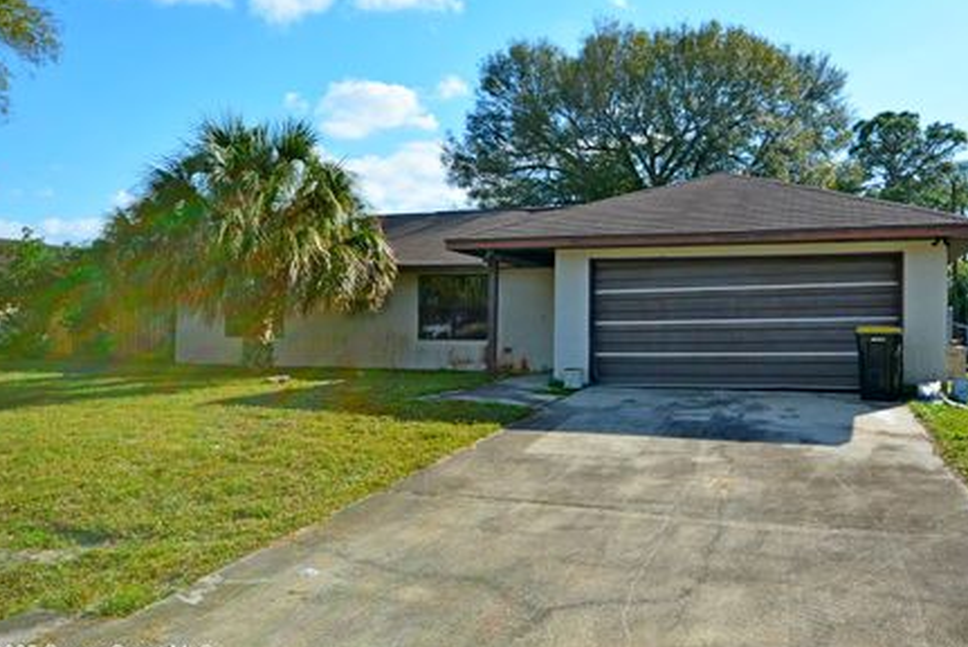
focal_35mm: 30
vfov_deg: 44.2
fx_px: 796
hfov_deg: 62.5
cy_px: 312
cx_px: 535
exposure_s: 1/250
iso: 110
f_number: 8
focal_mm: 17
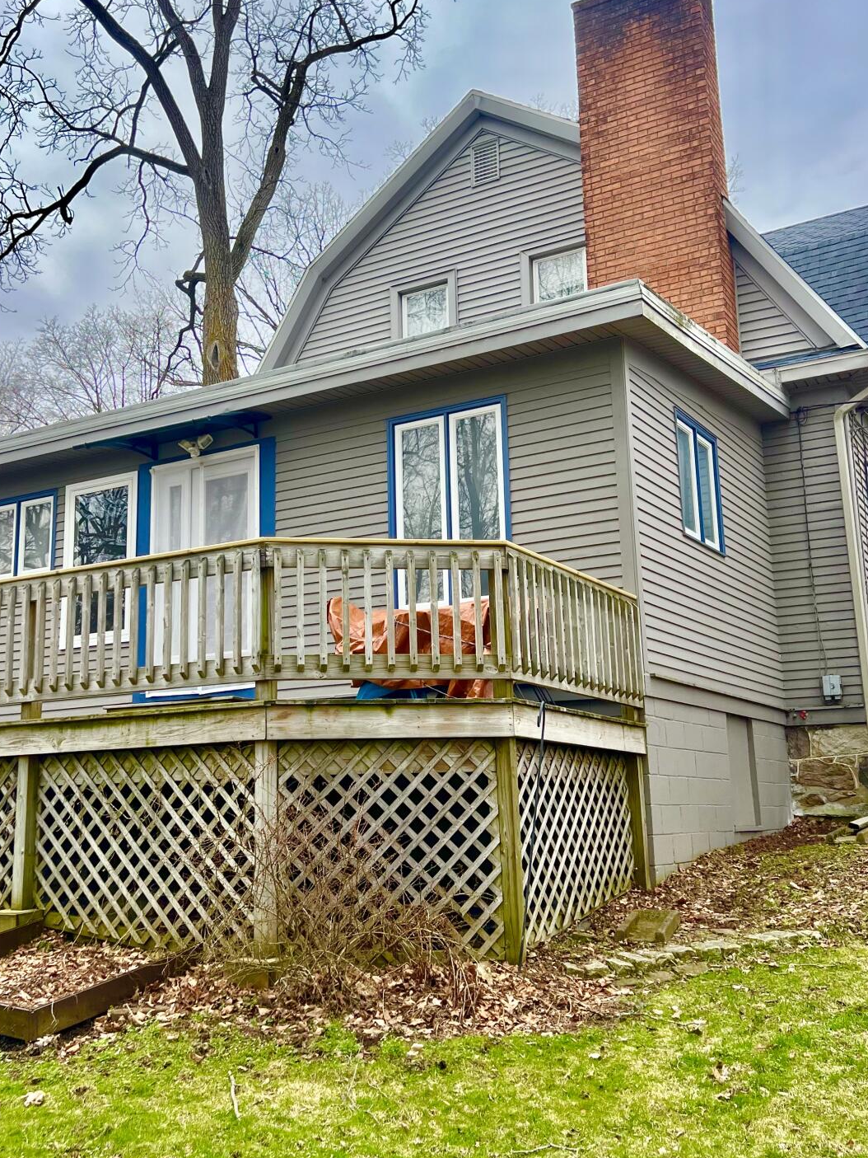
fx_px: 1237
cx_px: 381
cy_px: 550
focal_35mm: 37
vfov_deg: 50.1
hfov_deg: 38.6
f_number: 1.5
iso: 50
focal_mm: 5.7
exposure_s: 1/3356
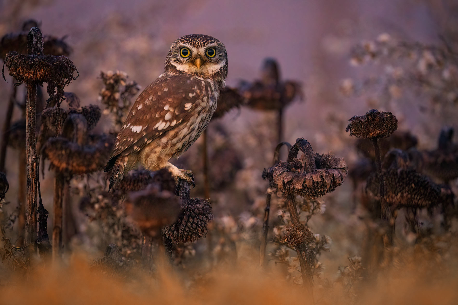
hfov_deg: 4.5
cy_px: 152
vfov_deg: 3.0
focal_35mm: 463
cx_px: 229
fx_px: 5890
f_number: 6.3
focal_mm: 463
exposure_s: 1/20
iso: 8000
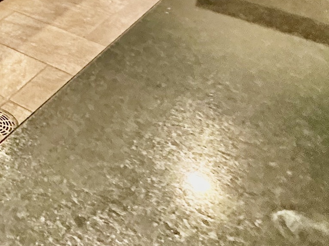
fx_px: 532
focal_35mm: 56
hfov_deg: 24.3
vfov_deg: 20.6
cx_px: -198
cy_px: -163
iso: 800
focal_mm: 2.22
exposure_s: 1/60
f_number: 2.2
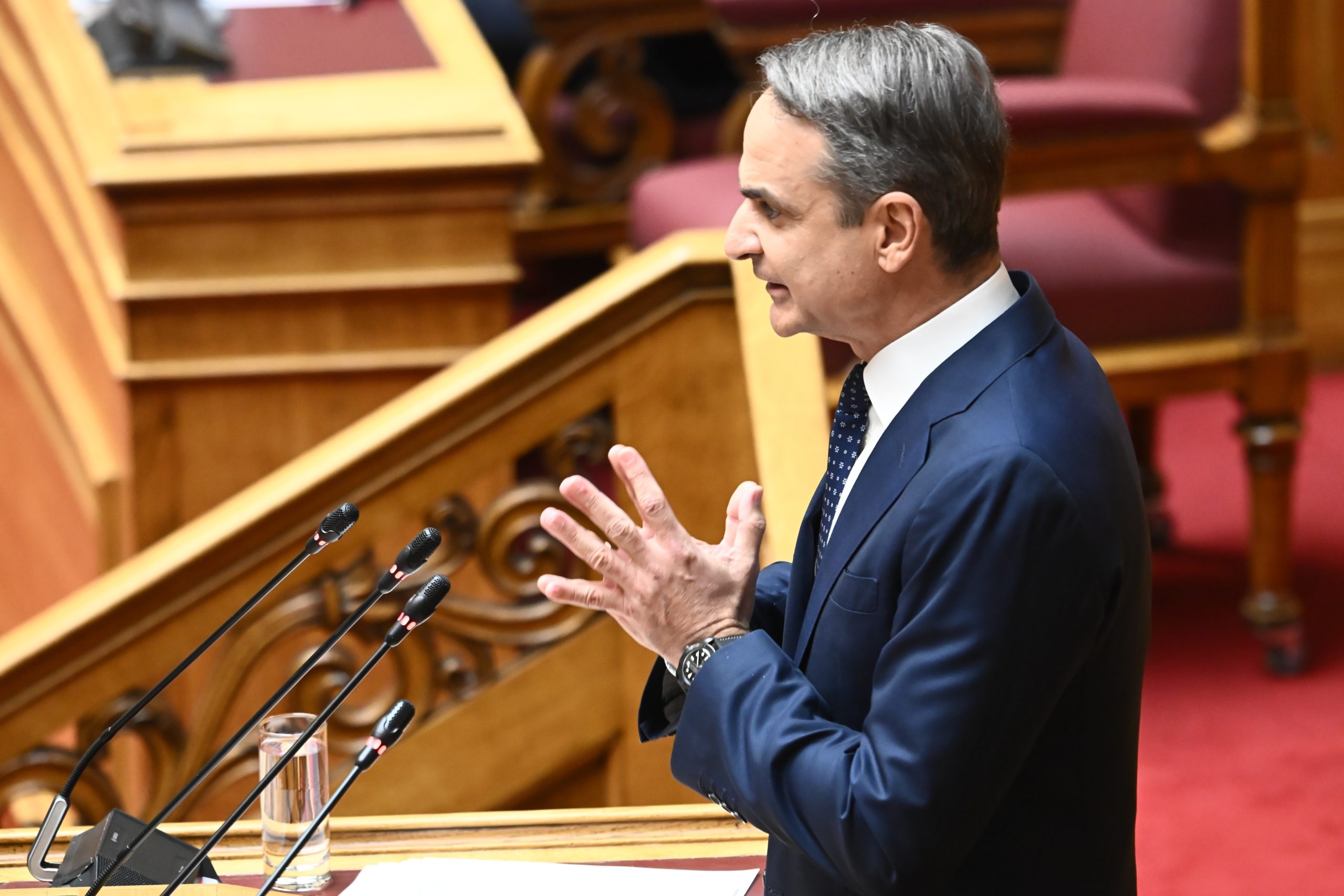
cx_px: 672
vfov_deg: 3.4
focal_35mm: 410
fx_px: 15306
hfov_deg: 5.0
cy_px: 448
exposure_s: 1/200
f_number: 6
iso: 7200
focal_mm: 410
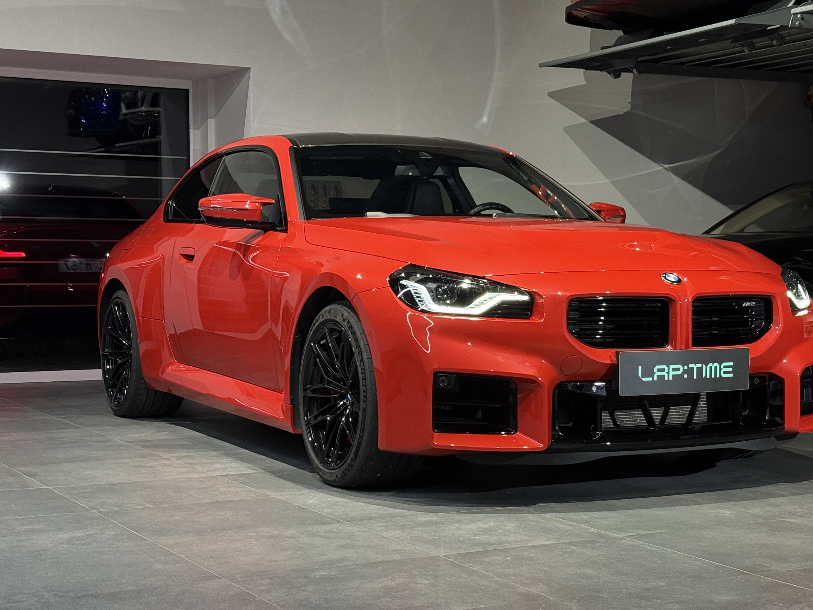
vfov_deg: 22.6
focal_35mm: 65
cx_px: 502
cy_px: 325
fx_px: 1527
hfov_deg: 29.7
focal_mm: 6.76
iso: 100
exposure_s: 1/54
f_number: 1.78
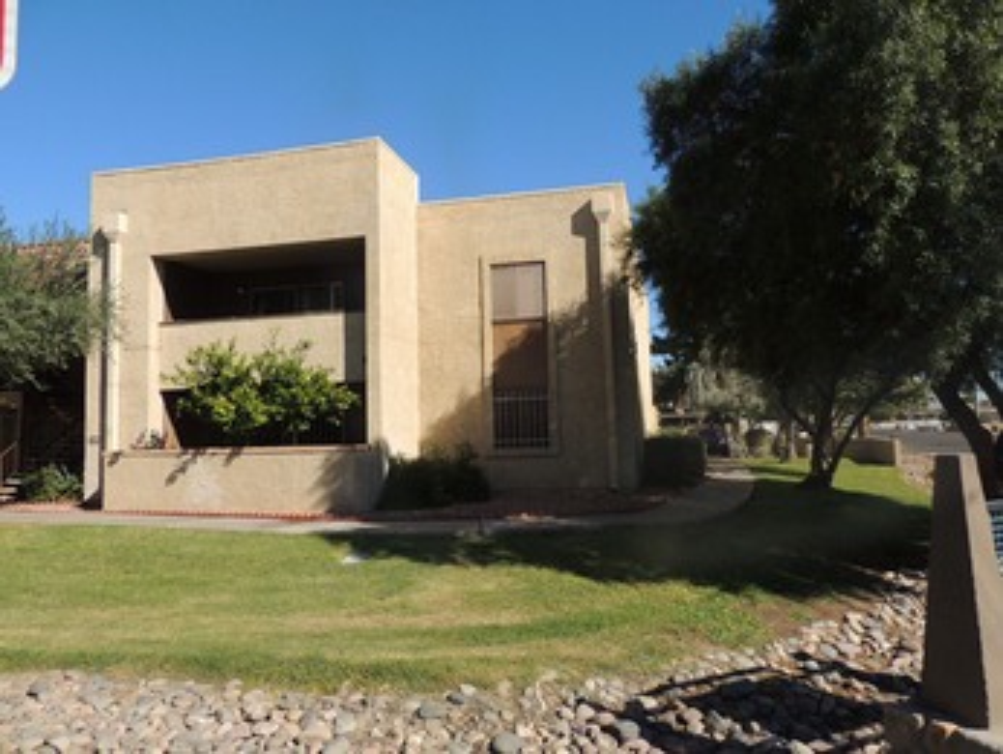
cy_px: 377
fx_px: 696
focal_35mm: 24
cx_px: 502
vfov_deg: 56.9
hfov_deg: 71.6
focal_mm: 4.3
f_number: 3
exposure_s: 1/1250
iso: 100
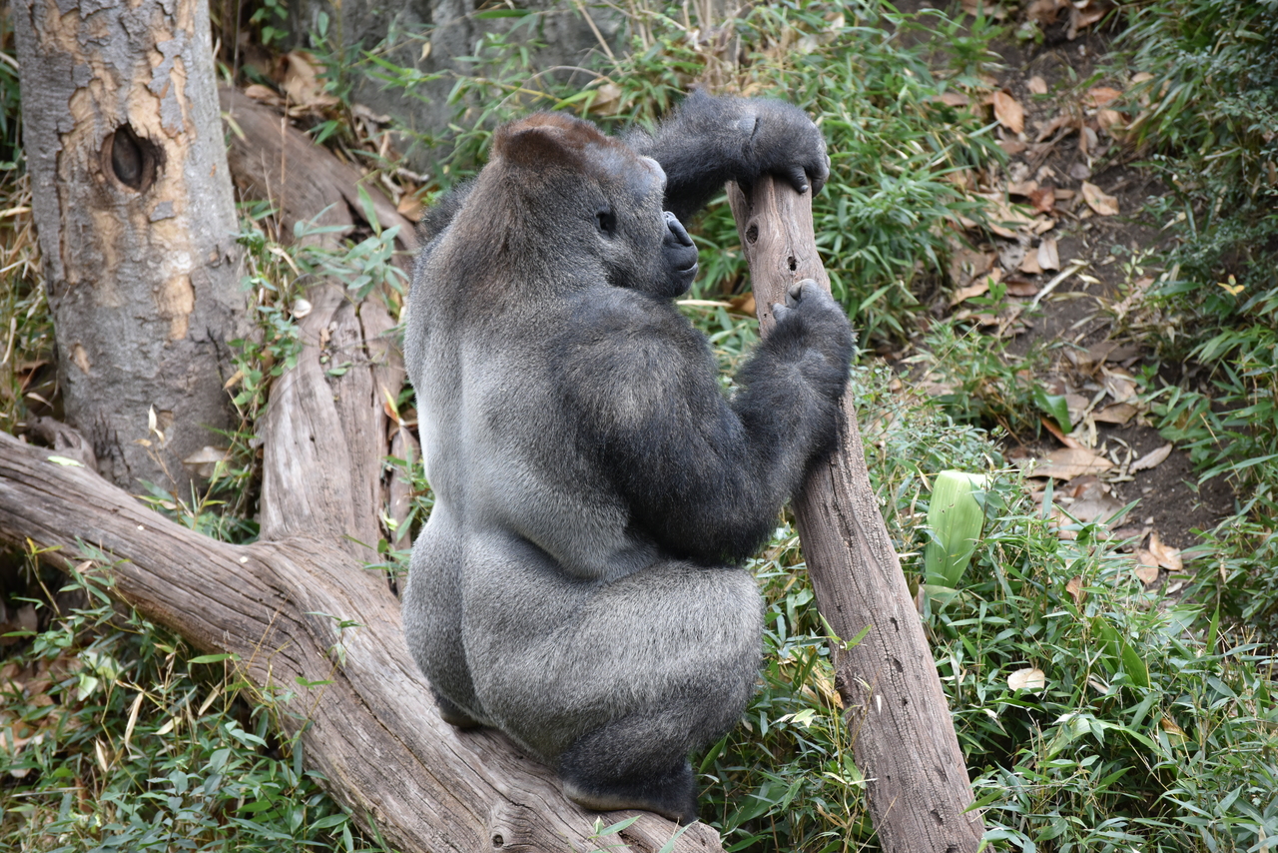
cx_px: 639
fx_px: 6036
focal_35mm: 170
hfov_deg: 12.1
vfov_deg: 8.1
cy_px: 426
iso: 1100
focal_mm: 170
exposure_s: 1/400
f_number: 5
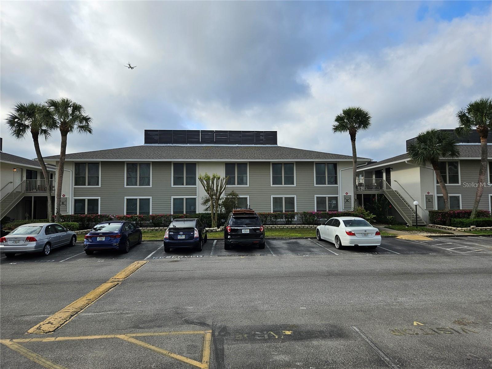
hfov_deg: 73.9
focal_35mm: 23
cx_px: 246
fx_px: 327
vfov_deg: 58.9
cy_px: 184
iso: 25
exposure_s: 1/1899
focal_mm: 5.4
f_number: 1.8
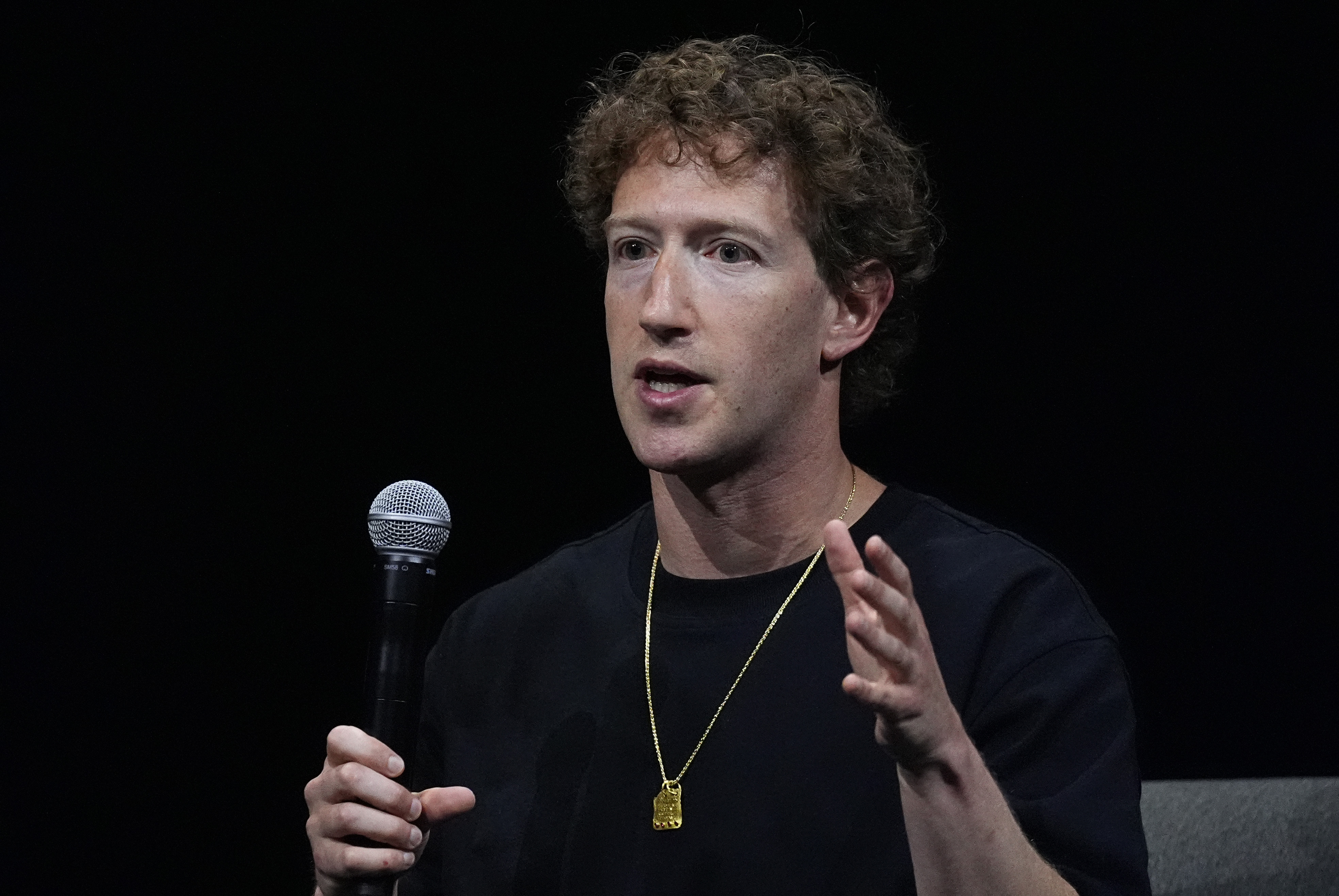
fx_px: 33504
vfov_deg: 1.5
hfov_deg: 2.3
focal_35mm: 900
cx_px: 670
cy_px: 448
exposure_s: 1/400
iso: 8000
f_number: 4
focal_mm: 600
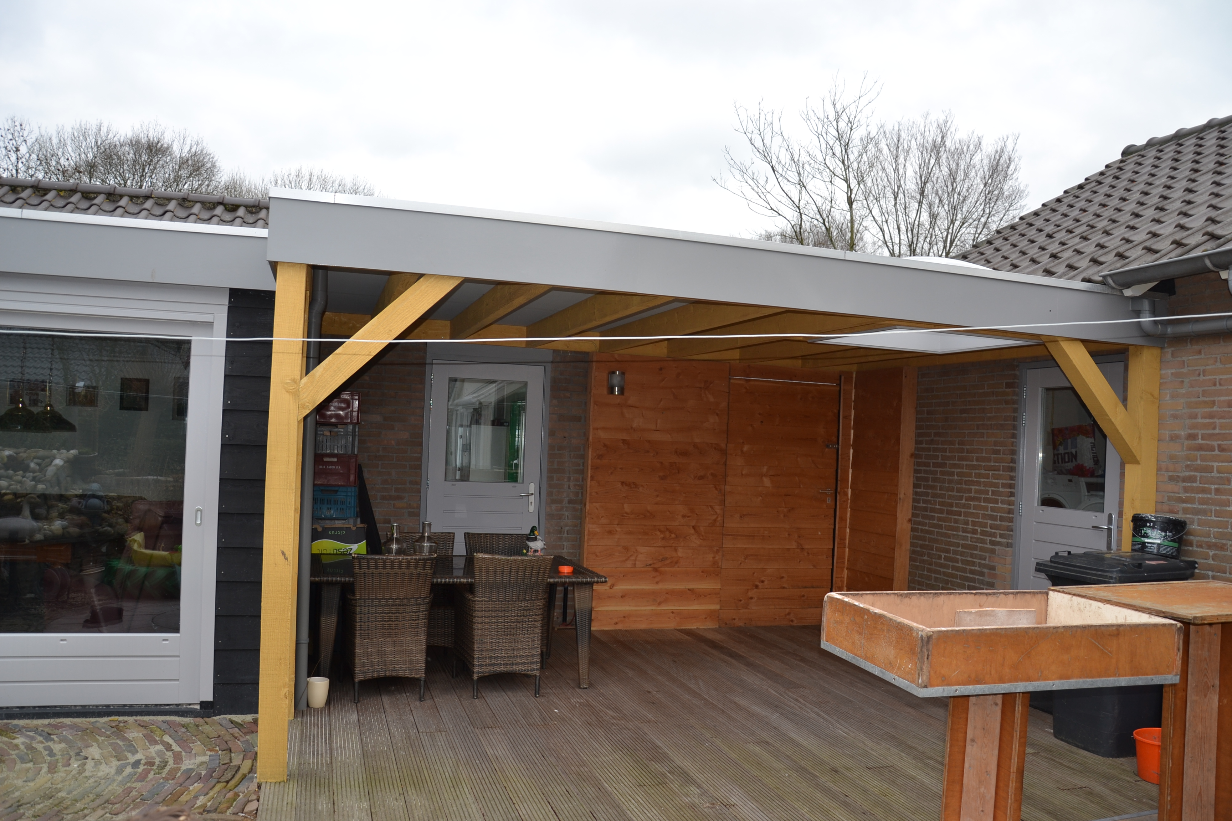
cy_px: 410
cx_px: 616
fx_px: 924
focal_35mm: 27
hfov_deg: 67.4
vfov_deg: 47.9
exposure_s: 1/200
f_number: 4
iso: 100
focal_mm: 18
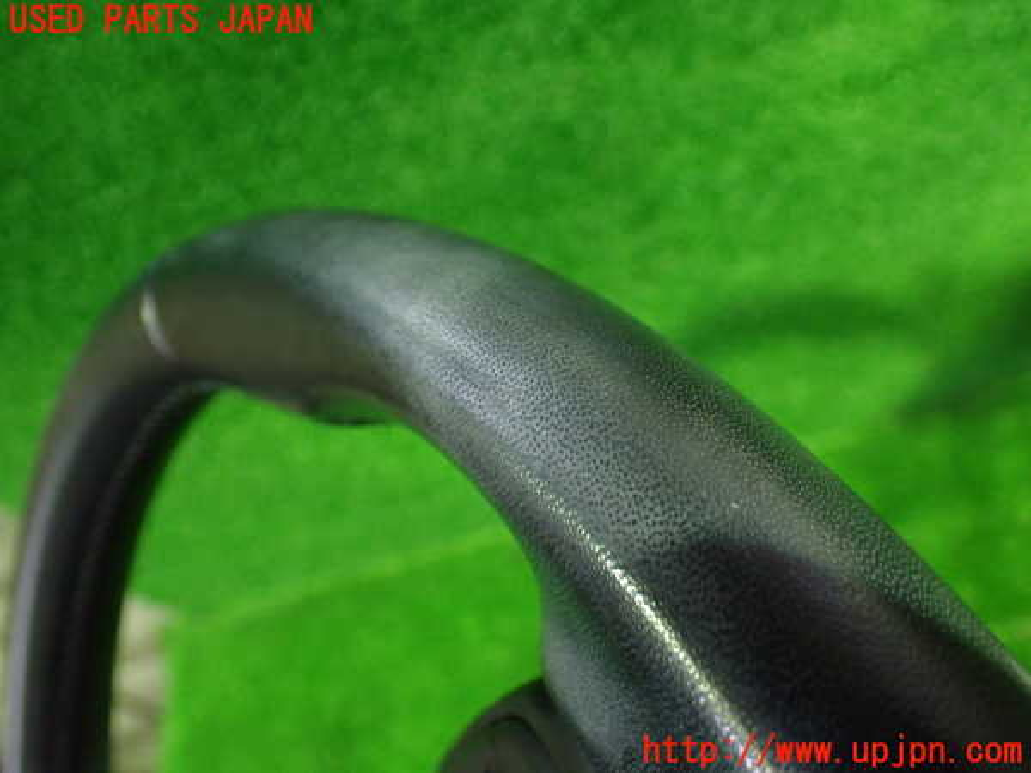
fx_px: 894
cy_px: 386
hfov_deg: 60.0
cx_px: 516
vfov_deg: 46.8
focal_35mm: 30
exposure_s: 1/30
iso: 1000
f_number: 2.3
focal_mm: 5.4
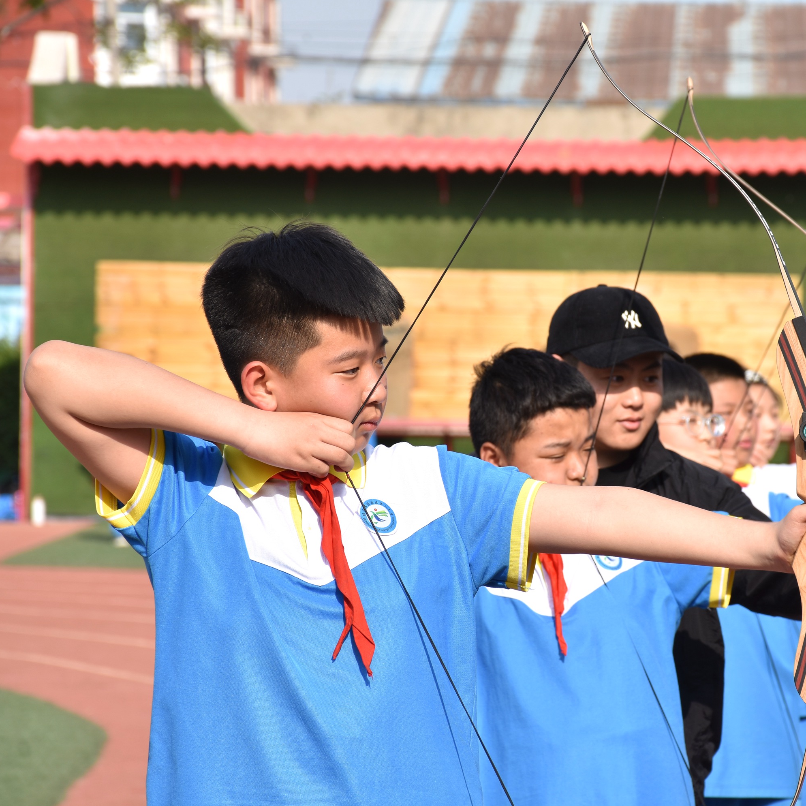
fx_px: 5874
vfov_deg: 7.8
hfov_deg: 7.8
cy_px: 404
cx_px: 586
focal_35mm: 223
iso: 100
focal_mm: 116
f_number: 8
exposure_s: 1/250
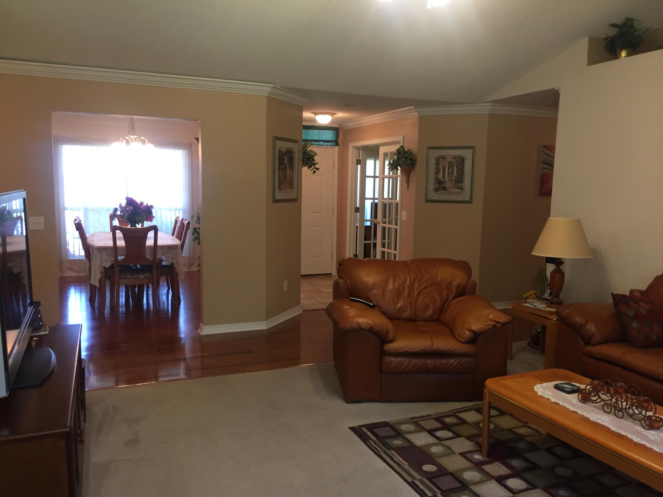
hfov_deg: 61.7
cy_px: 248
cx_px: 332
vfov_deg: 48.2
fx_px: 555
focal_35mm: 29
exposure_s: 1/30
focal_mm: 4.15
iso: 100
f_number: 2.2
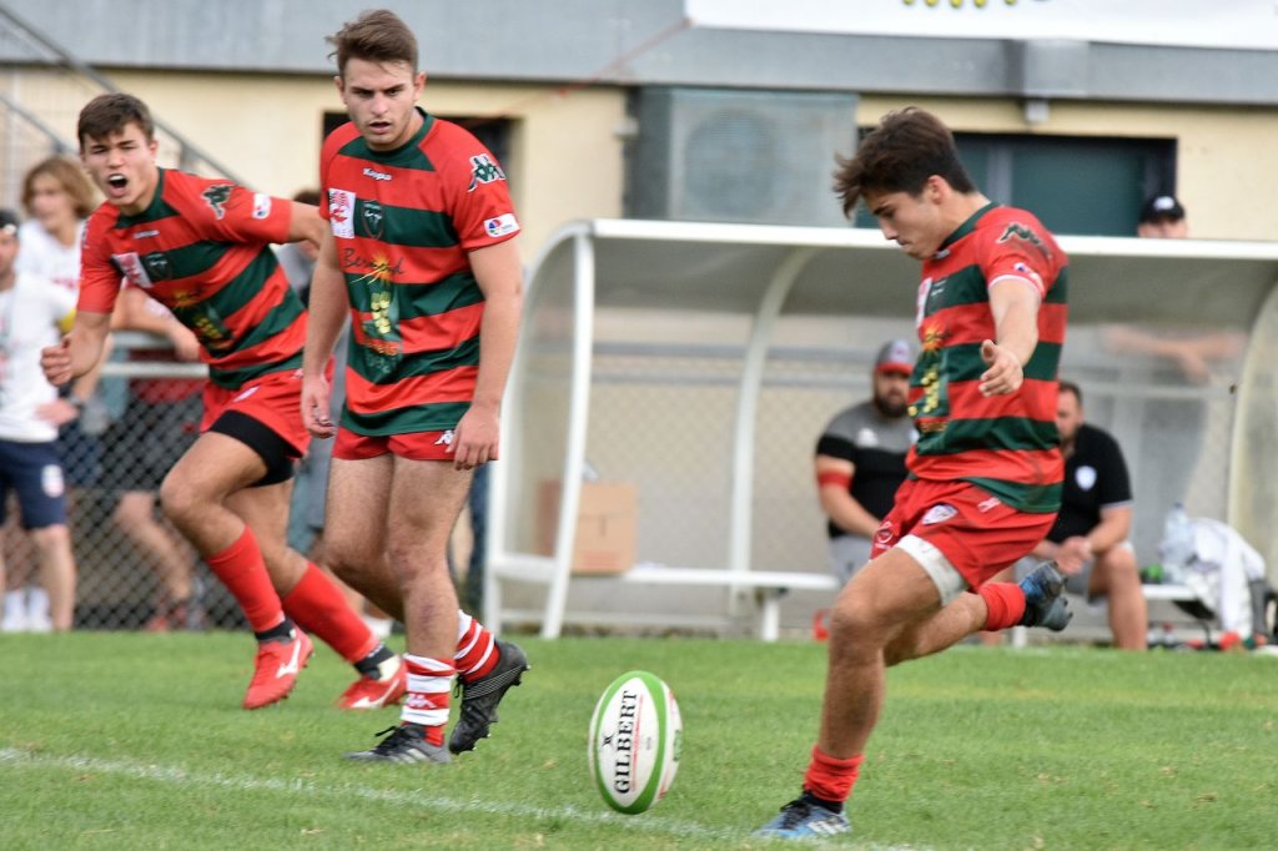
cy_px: 426
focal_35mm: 450
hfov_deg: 4.6
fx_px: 15969
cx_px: 639
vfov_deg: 3.1
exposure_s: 1/800
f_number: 7.1
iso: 640
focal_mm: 300
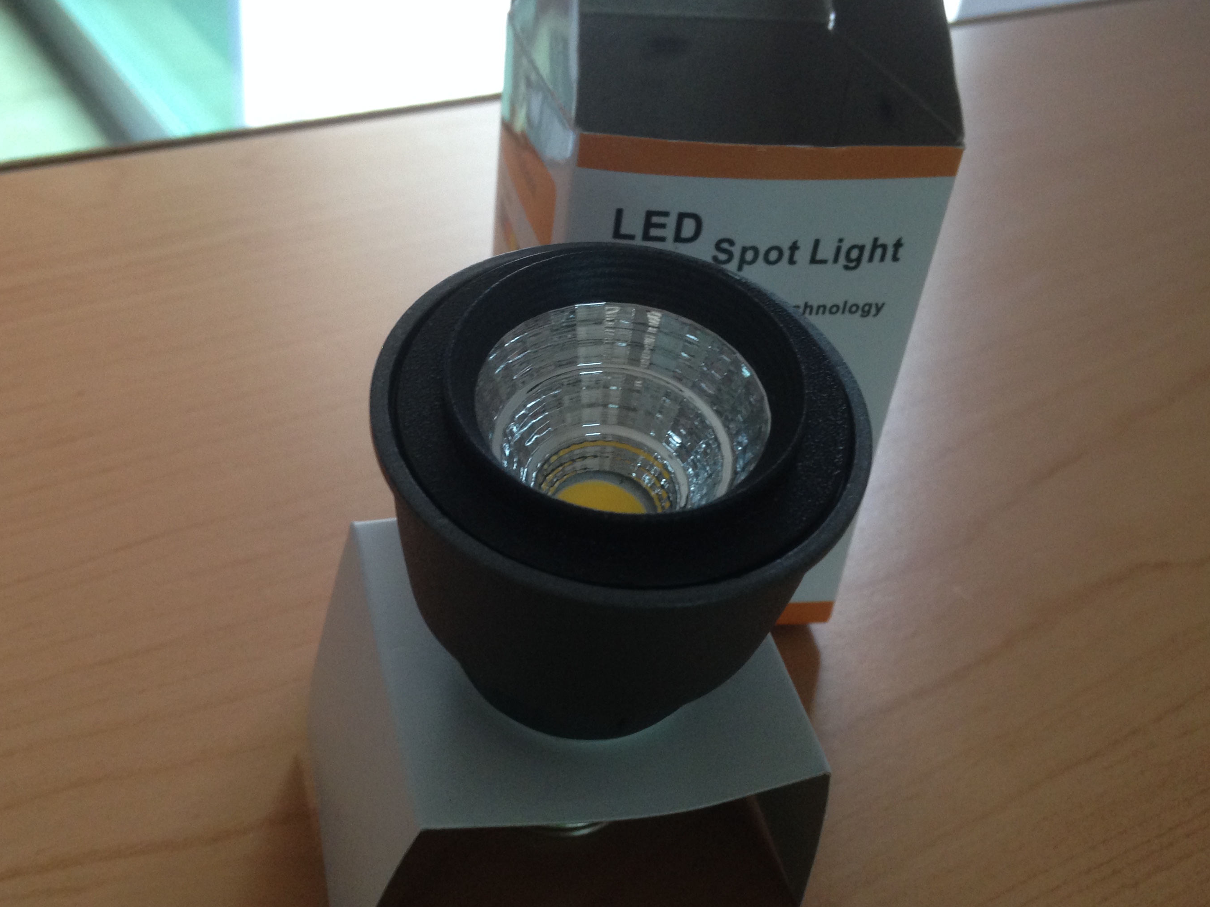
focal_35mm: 40
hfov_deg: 46.7
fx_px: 1398
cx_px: 542
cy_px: 520
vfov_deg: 35.9
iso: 125
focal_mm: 4.12
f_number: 2.4
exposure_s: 1/20
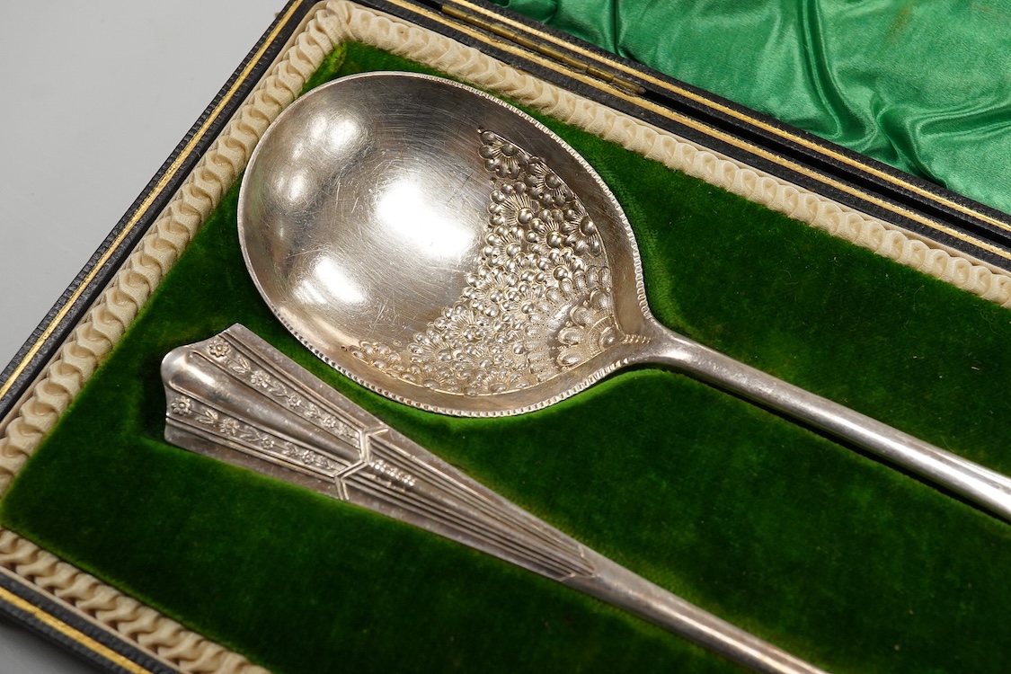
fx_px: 1264
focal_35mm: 45
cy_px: 337
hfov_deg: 43.6
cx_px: 506
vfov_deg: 29.9
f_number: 11
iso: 2500
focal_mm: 30
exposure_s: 1/250
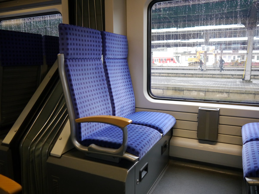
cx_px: 130
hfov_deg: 60.0
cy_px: 97
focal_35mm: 30
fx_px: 224
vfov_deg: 46.8
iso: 800
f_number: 3.6
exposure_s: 1/60
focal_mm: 15
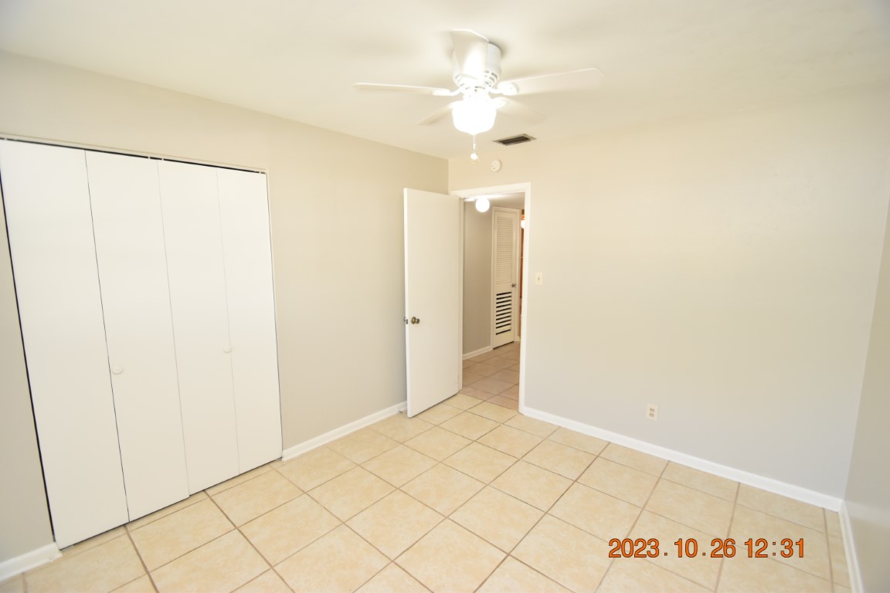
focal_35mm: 15
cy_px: 296
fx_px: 371
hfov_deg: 100.4
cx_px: 445
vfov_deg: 77.3
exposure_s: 1/100
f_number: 5
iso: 800
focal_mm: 10
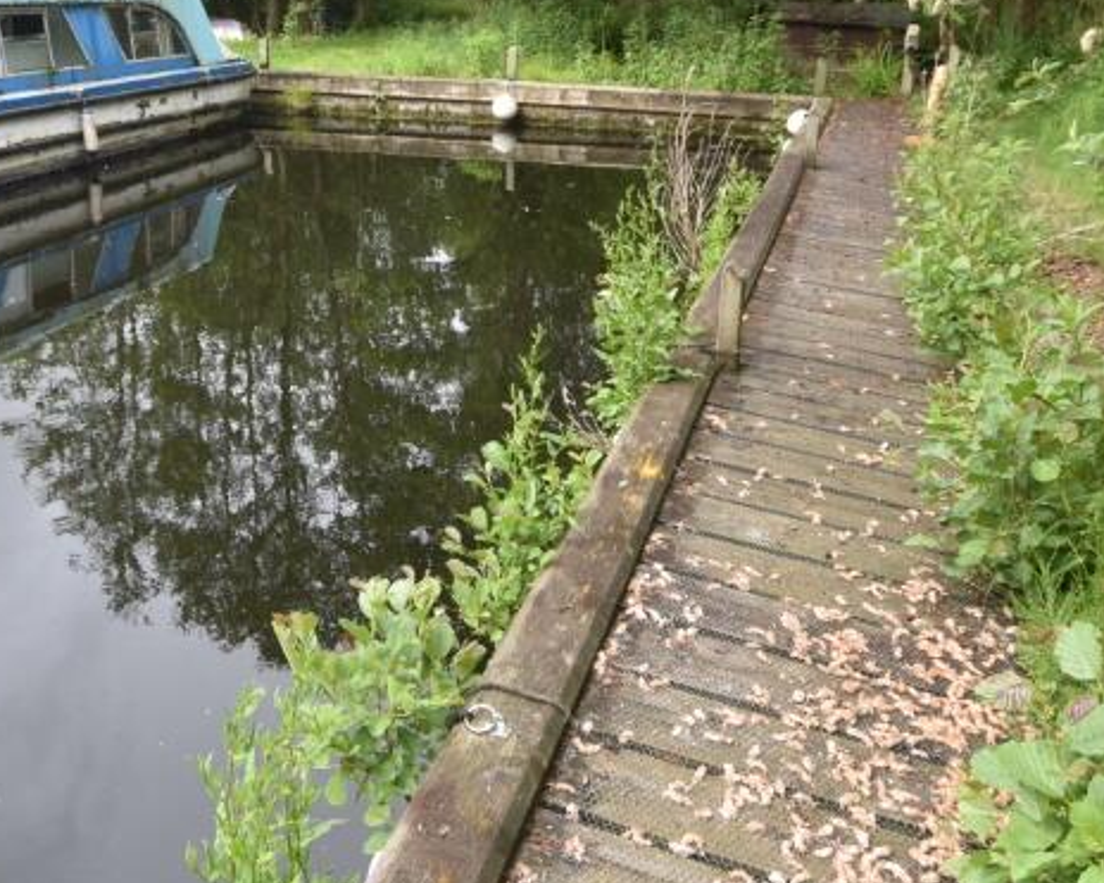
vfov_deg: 46.4
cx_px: 424
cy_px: 299
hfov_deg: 56.6
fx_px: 1013
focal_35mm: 31
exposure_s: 1/200
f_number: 7.1
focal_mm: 10
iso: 400
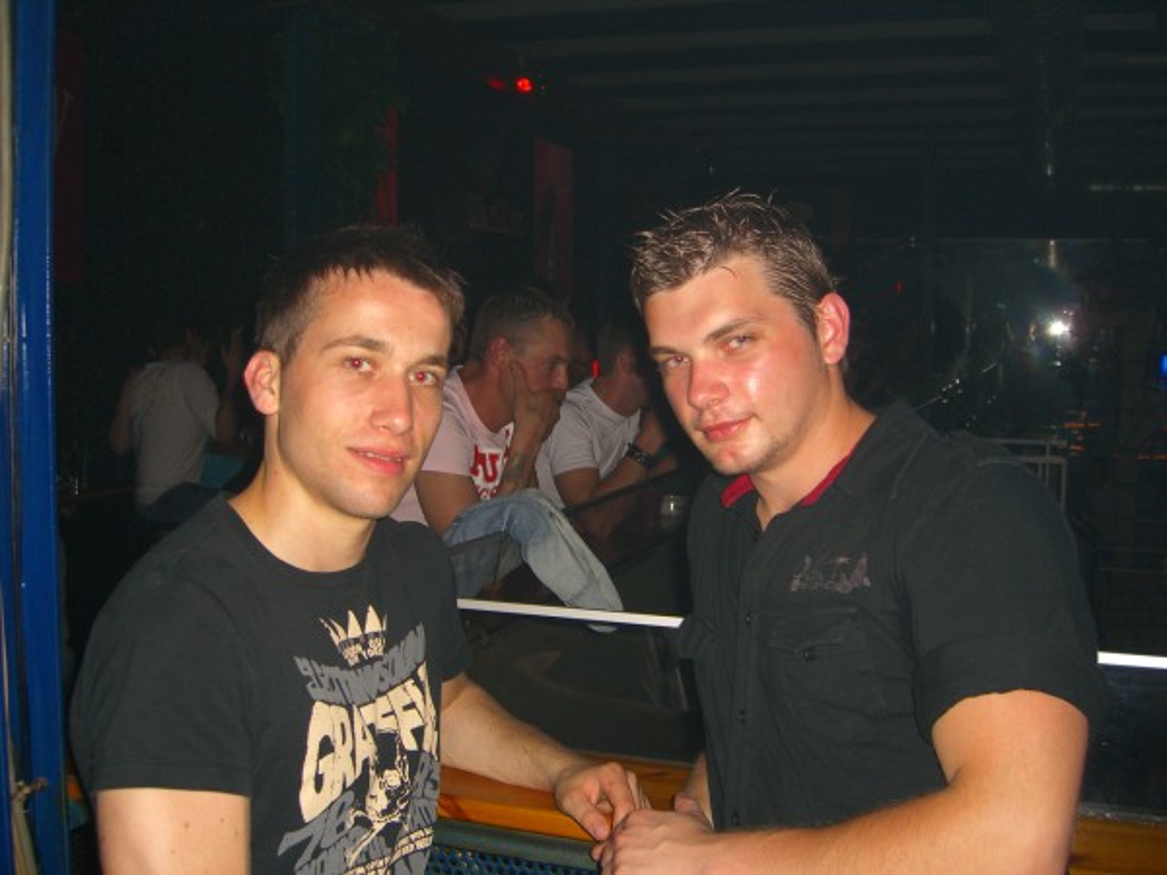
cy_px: 438
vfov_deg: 37.7
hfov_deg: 49.0
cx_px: 584
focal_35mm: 38
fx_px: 1281
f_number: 2.8
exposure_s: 1/60
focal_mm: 7.9
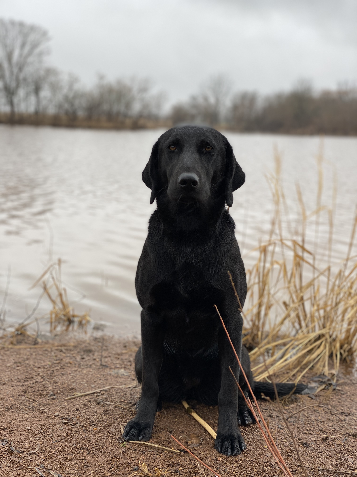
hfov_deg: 28.0
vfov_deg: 36.8
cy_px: 238
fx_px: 715
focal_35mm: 52
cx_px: 178
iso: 20
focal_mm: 6
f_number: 2
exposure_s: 1/313
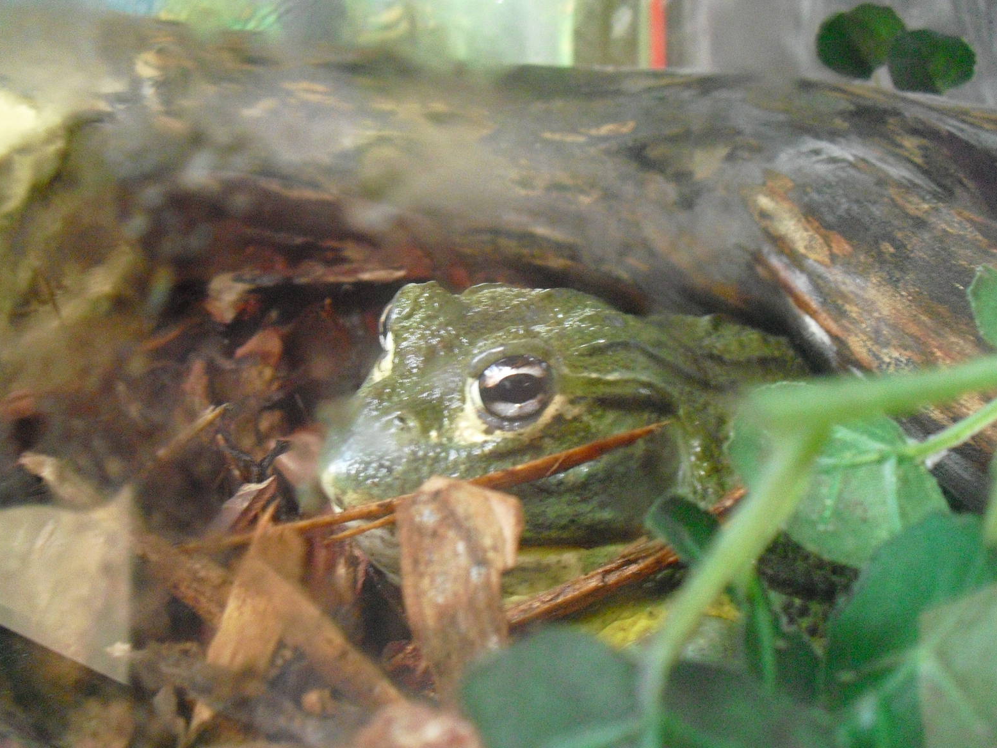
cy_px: 374
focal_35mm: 37
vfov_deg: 38.7
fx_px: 1066
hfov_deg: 50.1
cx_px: 498
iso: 800
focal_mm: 6.3
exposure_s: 1/15
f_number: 3.1
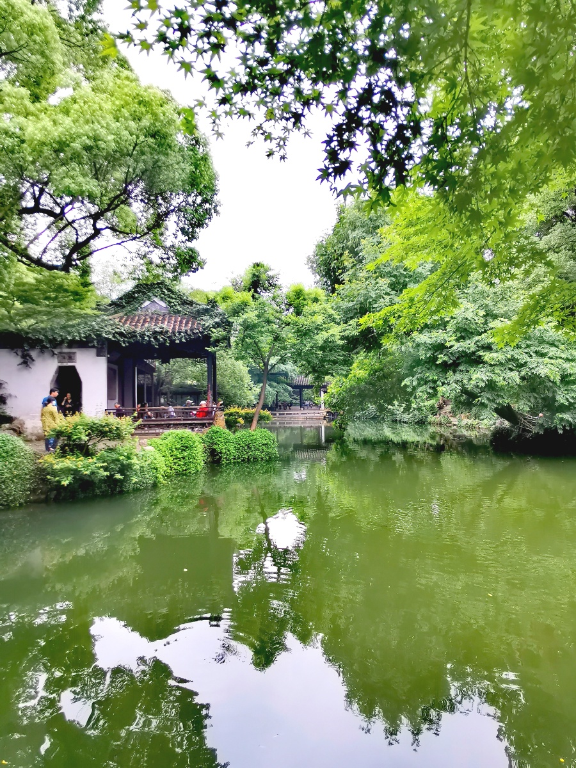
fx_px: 444
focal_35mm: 20
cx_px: 288
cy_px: 384
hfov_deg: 66.0
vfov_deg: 81.7
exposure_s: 1/165
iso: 50
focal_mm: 2.23
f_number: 2.2
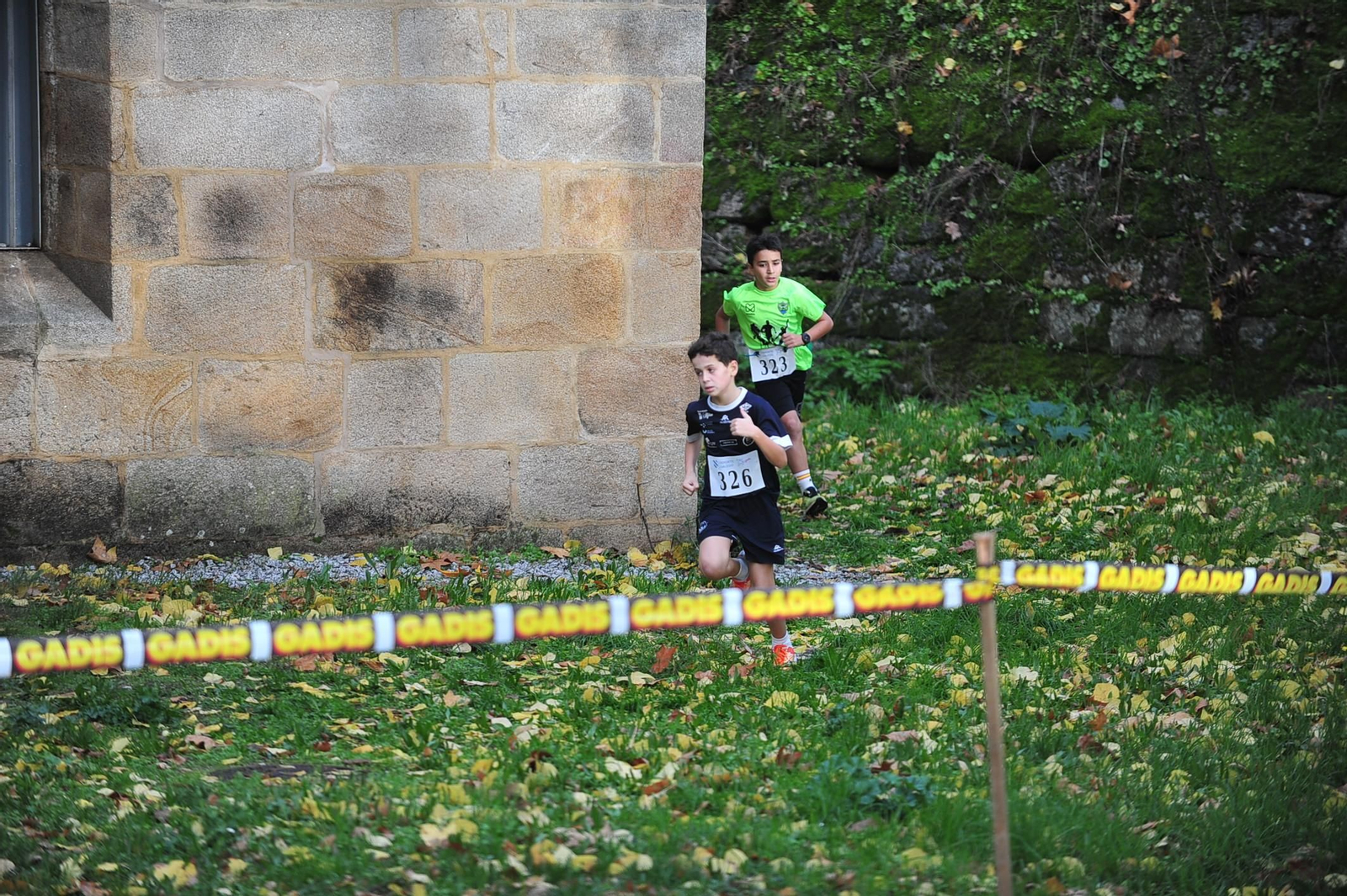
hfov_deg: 11.4
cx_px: 674
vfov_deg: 7.6
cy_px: 448
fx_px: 6731
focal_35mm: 180
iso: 500
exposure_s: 1/800
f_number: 2.8
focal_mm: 180
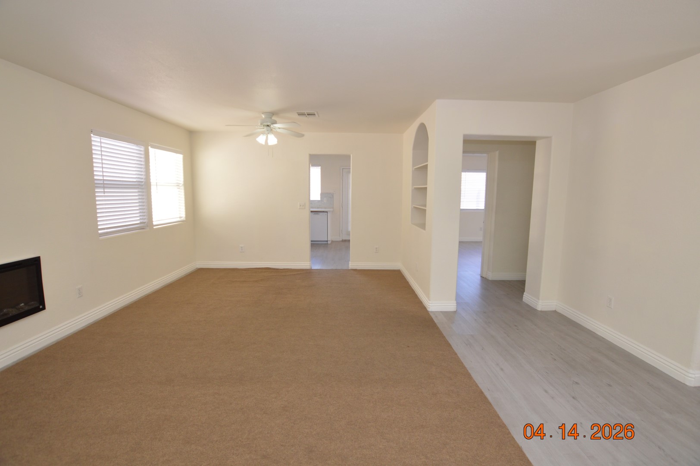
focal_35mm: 15
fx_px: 291
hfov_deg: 100.4
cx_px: 350
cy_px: 233
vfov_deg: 77.2
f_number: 4.5
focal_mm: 10
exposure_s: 1/80
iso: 400
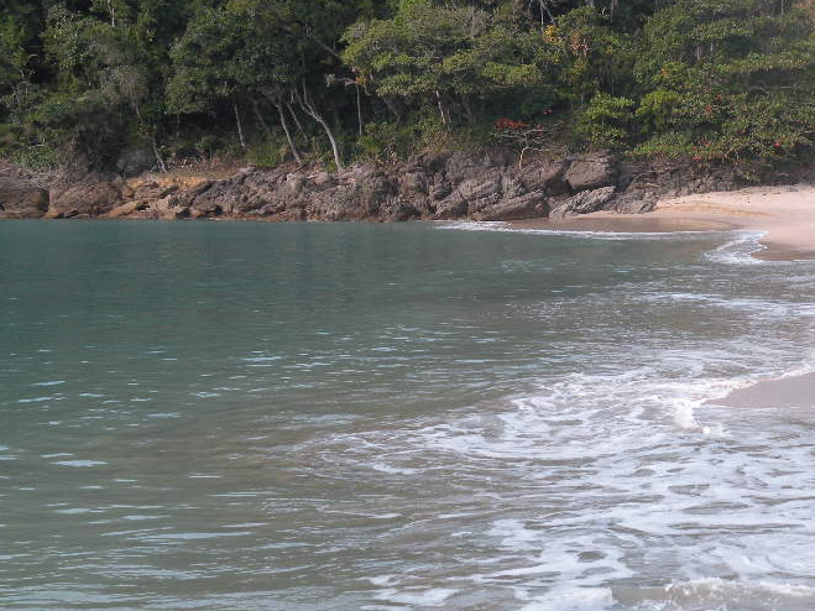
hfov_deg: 22.3
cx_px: 612
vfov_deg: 16.9
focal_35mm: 87
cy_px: 173
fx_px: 2048
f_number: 5
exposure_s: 1/171
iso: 64
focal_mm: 9.8
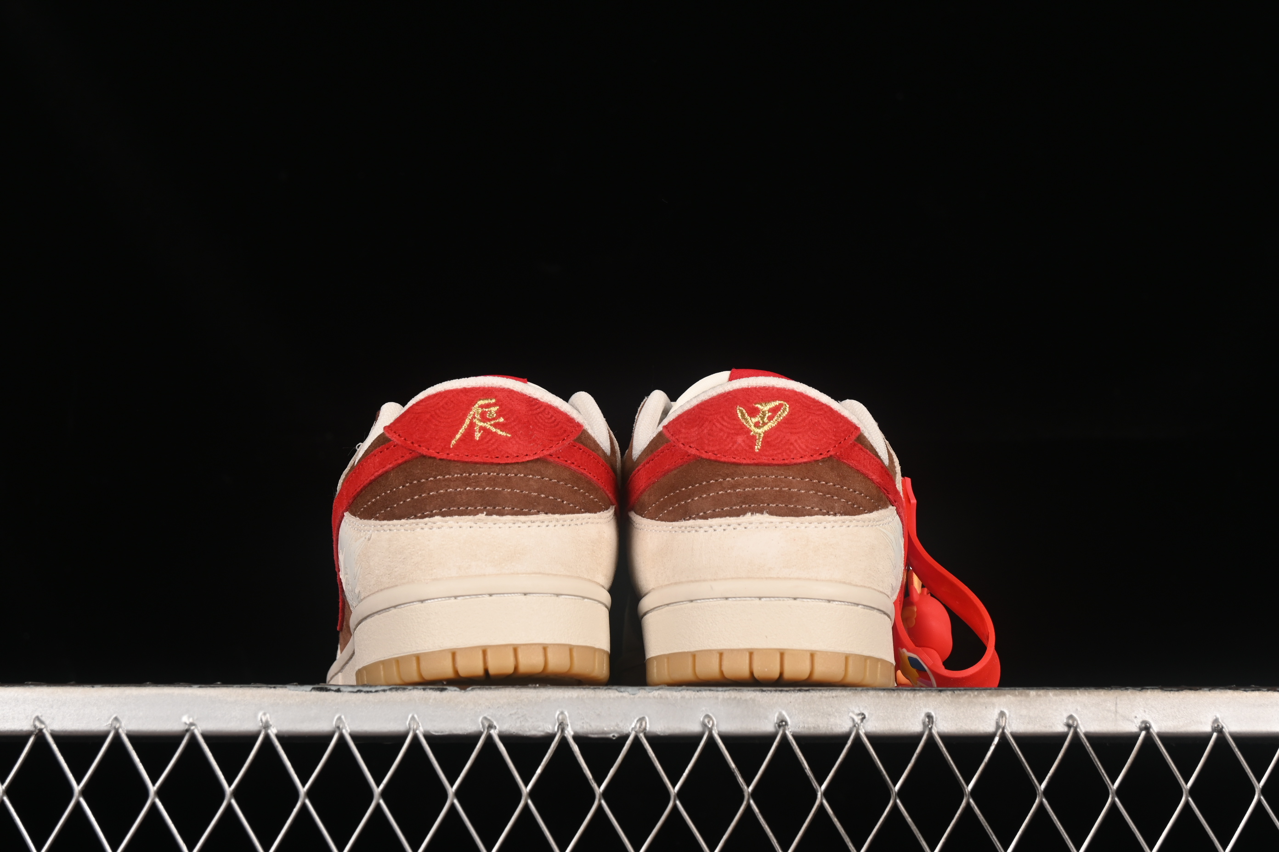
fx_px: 2664
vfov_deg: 18.2
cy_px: 426
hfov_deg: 27.0
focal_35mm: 75
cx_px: 640
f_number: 8
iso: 160
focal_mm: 50
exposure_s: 1/80
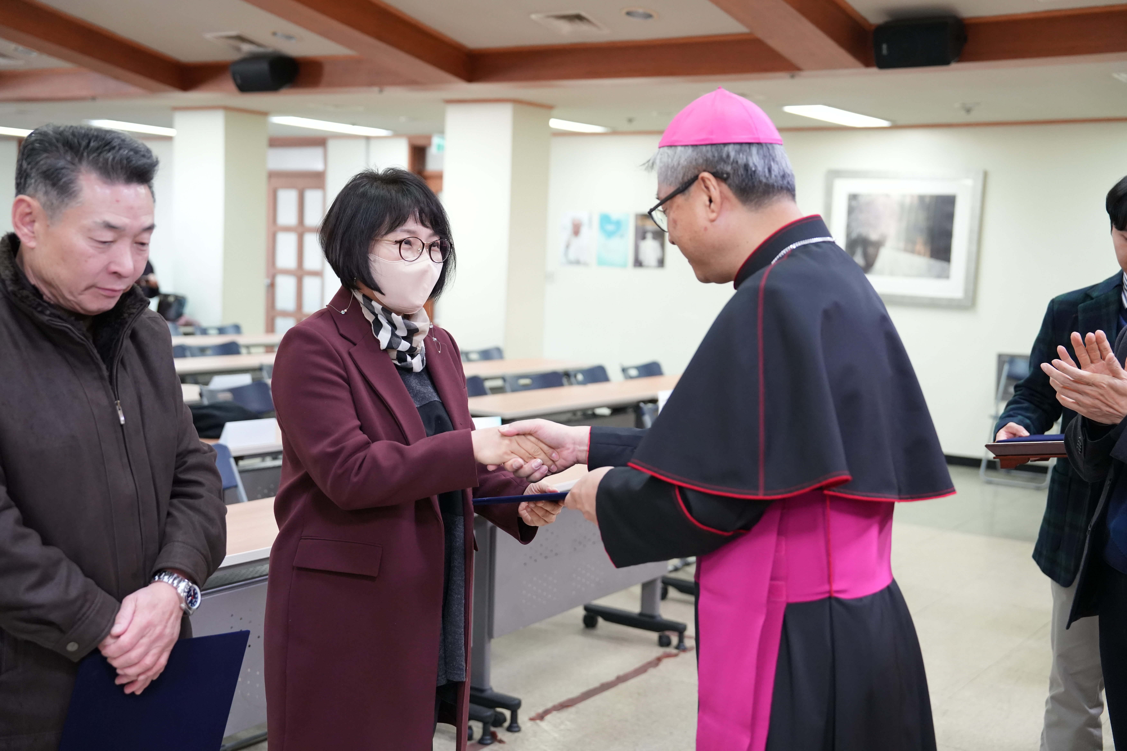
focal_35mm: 44
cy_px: 376
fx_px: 1377
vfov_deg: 30.5
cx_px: 564
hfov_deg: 44.5
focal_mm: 44
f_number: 2.8
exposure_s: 1/250
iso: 3200
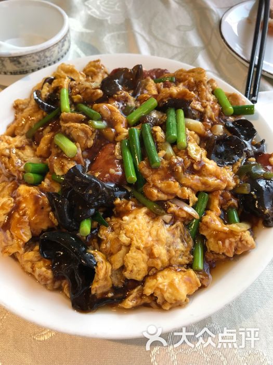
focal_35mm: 28
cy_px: 182
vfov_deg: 63.4
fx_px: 294
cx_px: 136
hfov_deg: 49.7
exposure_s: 1/150
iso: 20
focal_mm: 3.99
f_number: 1.8
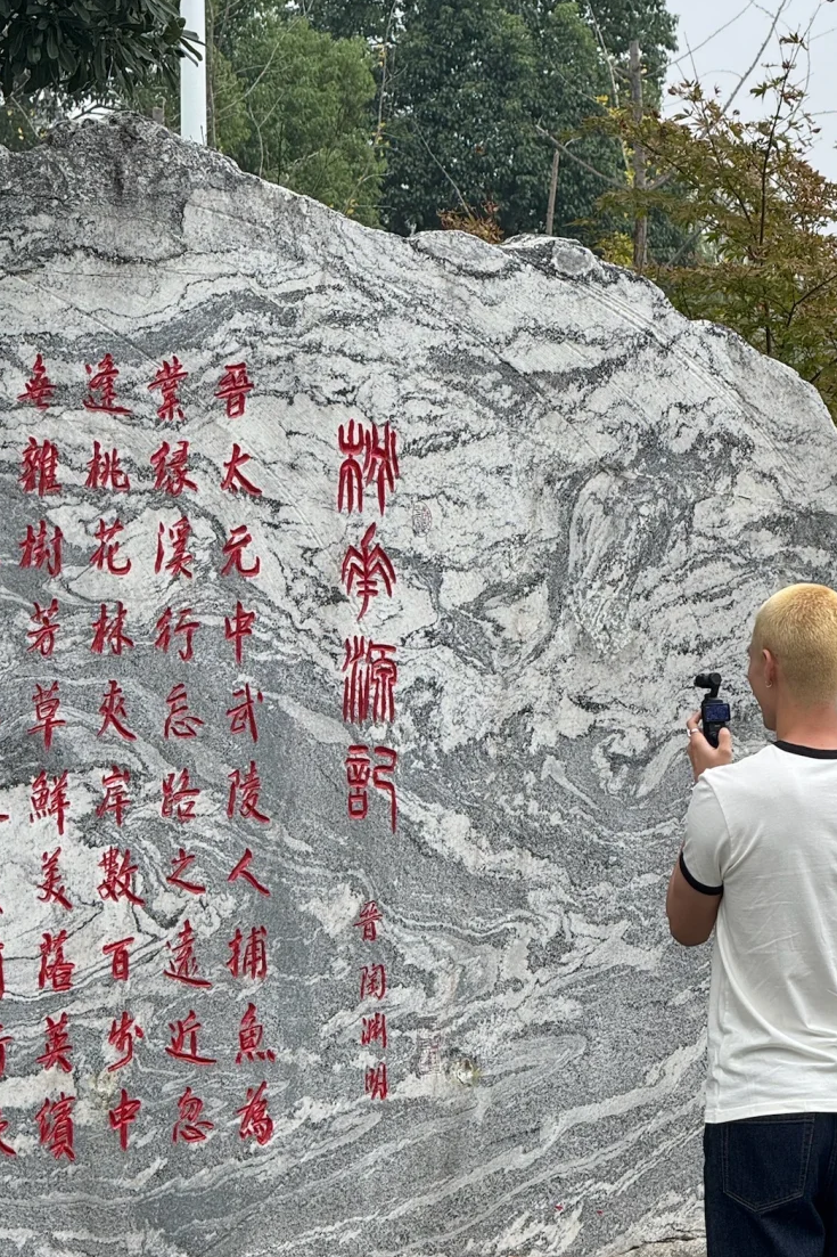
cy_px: 764
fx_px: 5686
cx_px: 437
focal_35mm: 163
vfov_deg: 12.6
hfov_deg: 8.4
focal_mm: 15.66
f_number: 2.8
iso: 50
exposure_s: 1/338
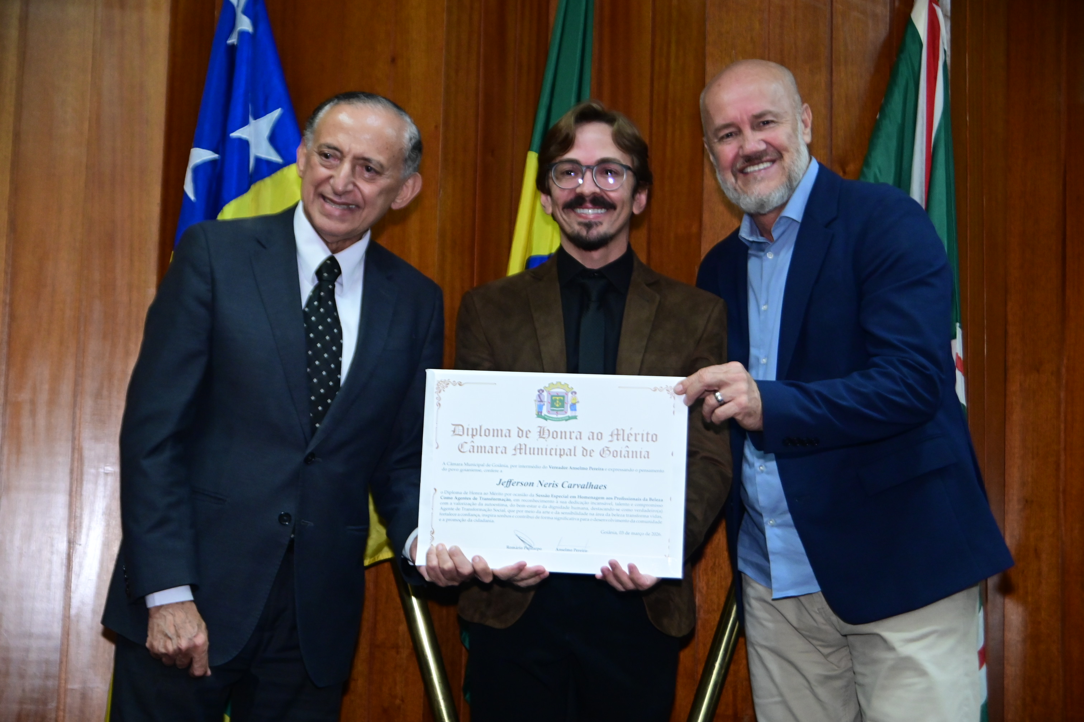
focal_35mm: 62
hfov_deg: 32.4
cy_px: 361
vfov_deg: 21.9
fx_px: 1867
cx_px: 542
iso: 5000
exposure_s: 1/250
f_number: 5.6
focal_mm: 62
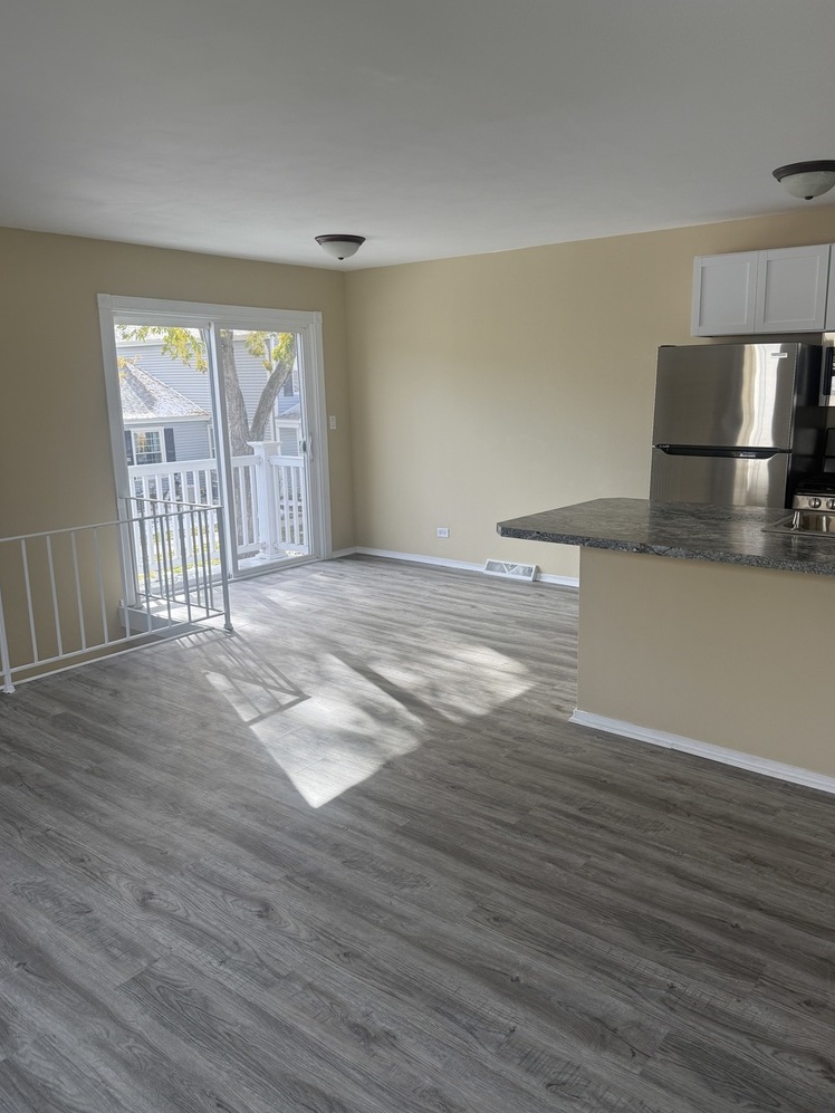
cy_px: 563
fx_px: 836
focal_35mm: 26
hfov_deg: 53.0
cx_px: 445
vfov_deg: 67.3
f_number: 1.78
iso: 64
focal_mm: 6.76
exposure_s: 1/277
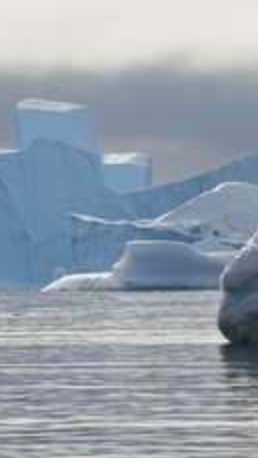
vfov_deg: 5.6
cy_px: 238
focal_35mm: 384
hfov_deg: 3.2
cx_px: -20
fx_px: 4665
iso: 200
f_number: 18
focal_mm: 200
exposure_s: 1/320
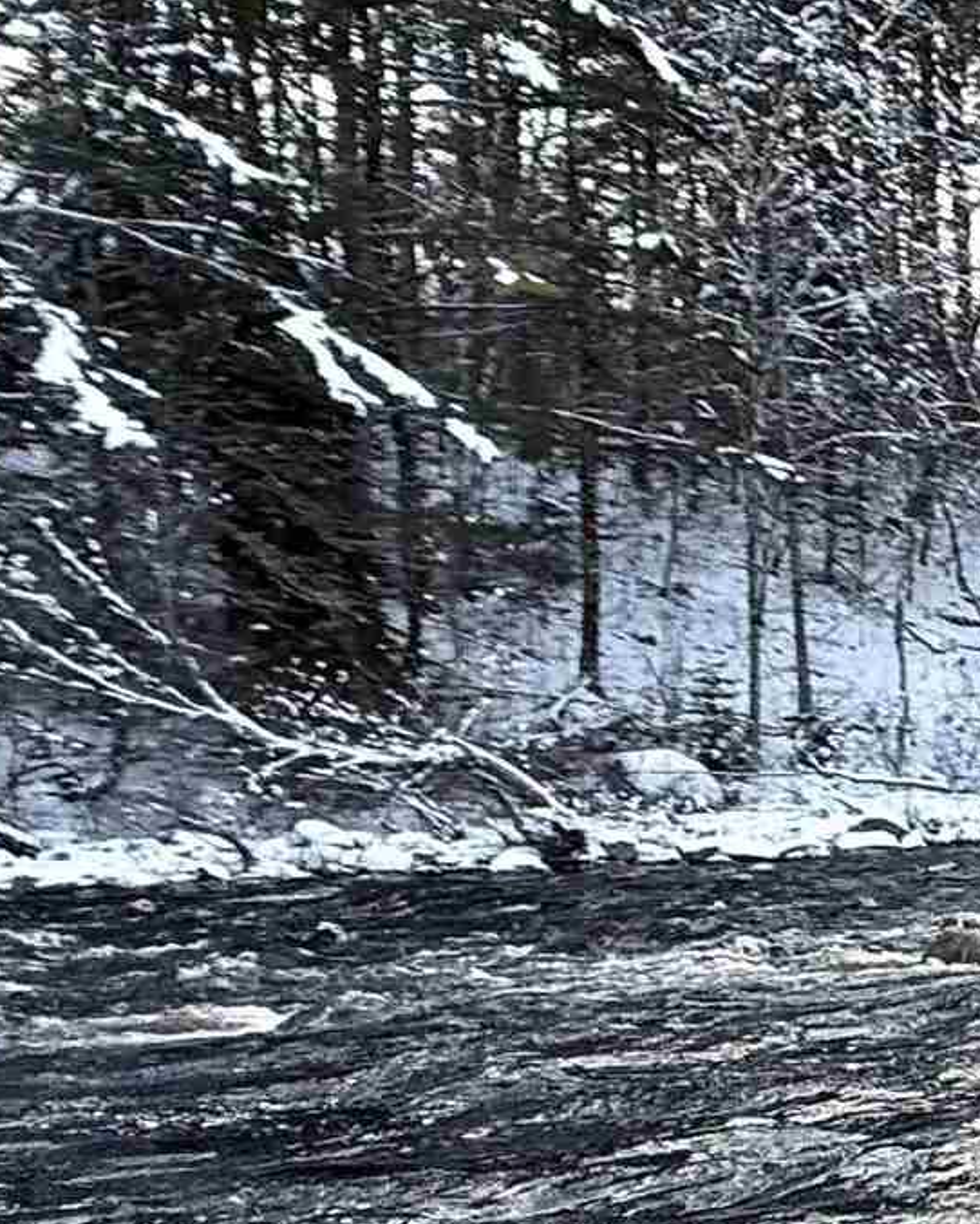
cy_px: 918
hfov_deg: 17.4
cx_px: 1973
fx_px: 2247
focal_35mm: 62
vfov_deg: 30.0
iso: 50
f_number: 2.2
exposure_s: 1/280
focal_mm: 2.22
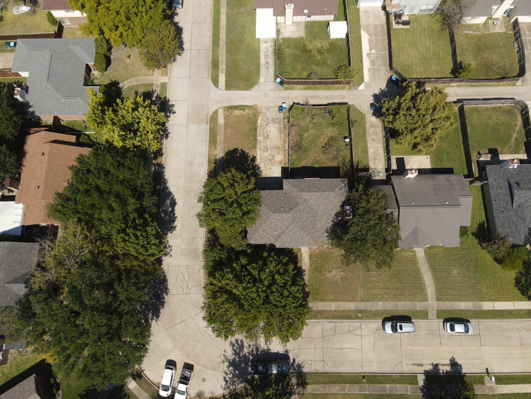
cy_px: 200
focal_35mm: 24
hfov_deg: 71.6
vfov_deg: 56.8
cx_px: 266
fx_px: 368
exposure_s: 1/180
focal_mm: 4.5
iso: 100
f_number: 2.8
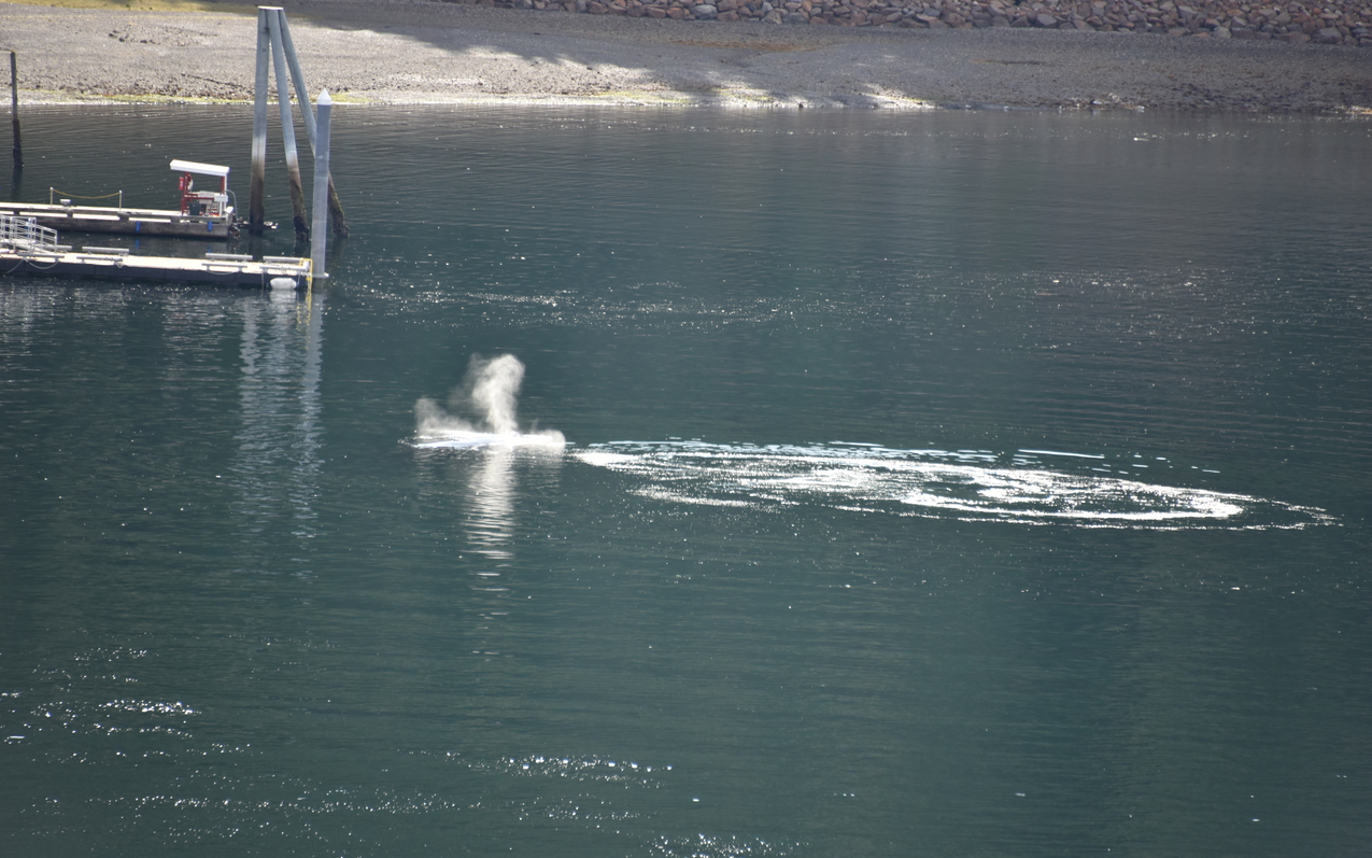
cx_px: 688
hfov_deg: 6.8
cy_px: 444
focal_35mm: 307
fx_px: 11480
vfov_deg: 4.3
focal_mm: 300
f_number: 5.6
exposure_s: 1/640
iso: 400
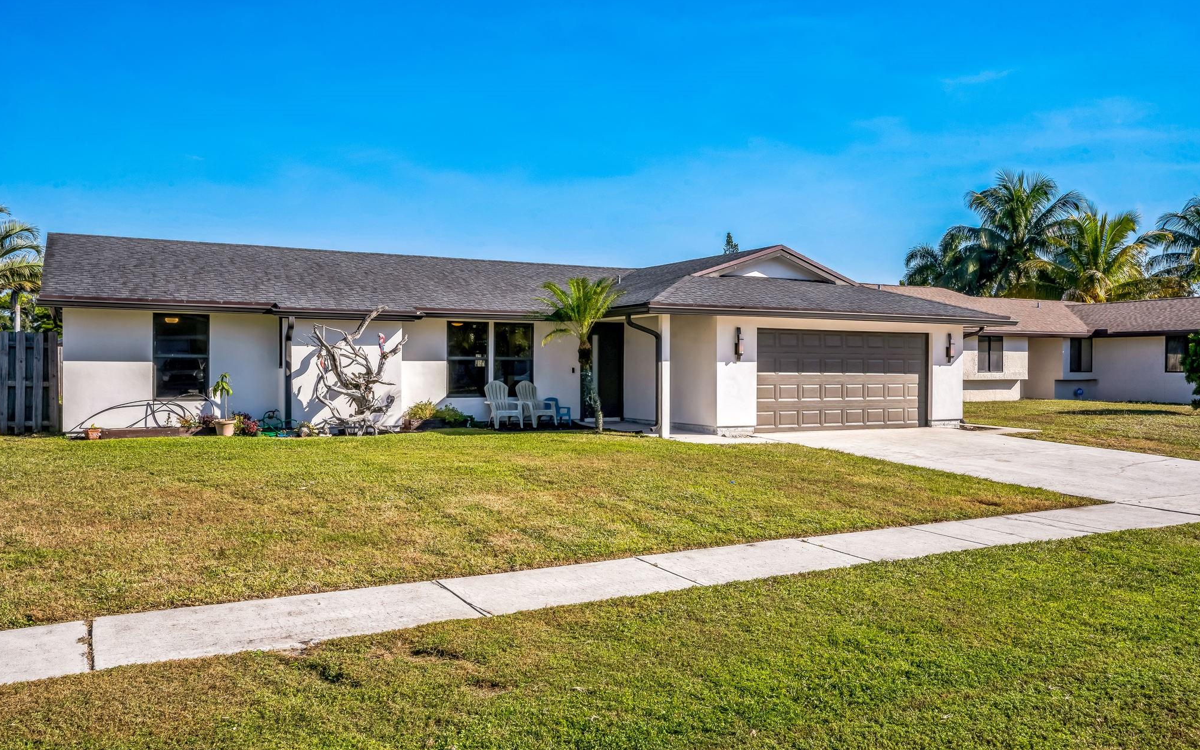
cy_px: 395
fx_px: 948
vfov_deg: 43.1
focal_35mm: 29
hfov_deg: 64.6
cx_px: 607
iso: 100
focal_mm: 28
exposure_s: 1/80
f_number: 16
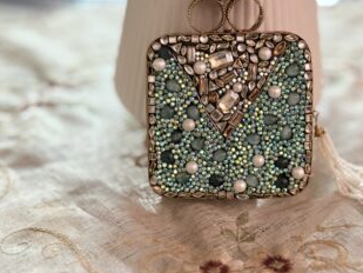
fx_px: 734
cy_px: 122
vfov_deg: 21.0
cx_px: 222
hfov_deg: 27.7
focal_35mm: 70
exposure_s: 1/41
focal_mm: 6.76
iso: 250
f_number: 1.78
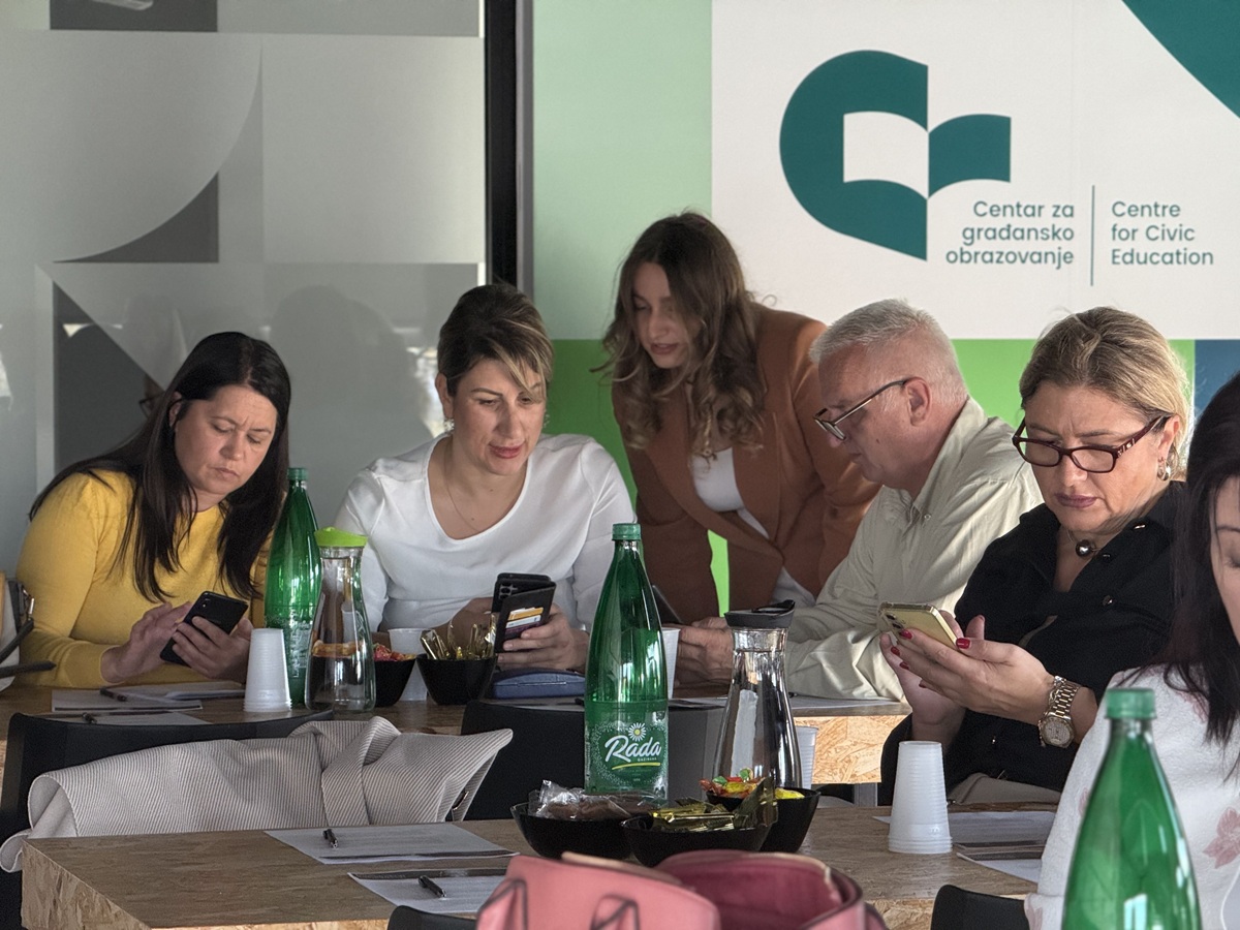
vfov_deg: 12.3
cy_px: 465
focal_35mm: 120
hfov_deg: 16.4
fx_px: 4299
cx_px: 620
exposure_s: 1/99
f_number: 2.8
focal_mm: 15.66
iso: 400
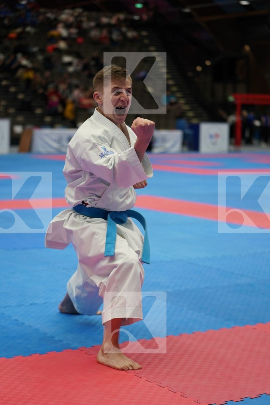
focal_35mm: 74
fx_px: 832
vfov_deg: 27.3
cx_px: 135
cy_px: 202
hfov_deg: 18.4
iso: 800
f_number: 2.8
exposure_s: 1/500
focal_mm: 74
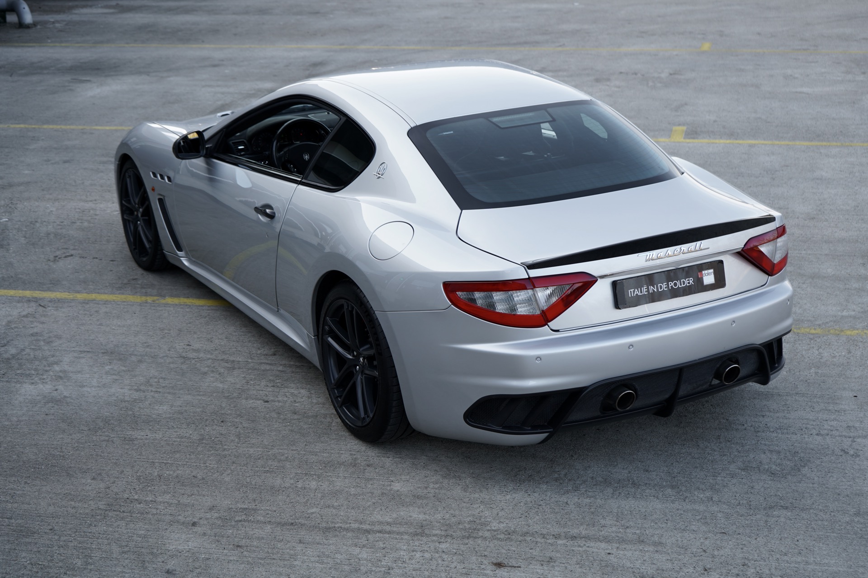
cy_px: 289
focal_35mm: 59
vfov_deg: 23.0
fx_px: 1422
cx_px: 434
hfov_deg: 33.9
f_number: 5
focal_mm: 59
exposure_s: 1/160
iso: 160
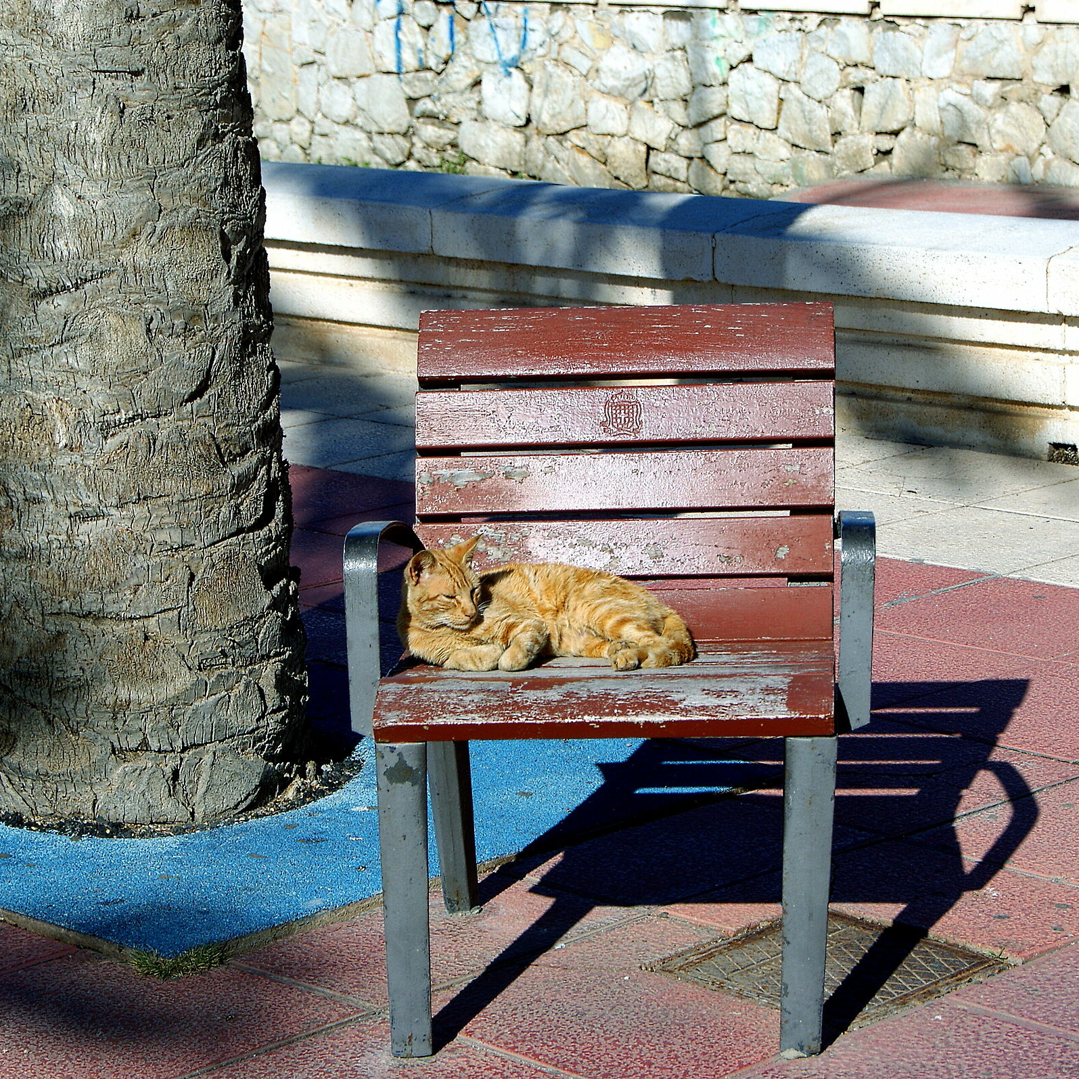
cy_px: 536
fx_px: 3725
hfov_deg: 16.5
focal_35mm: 106
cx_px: 556
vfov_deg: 16.5
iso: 100
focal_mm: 55
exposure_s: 1/320
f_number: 9
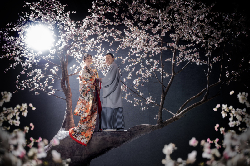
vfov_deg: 40.0
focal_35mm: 33
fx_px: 229
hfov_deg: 57.2
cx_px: 125
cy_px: 83
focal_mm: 33
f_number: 6.3
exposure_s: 1/100
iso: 200
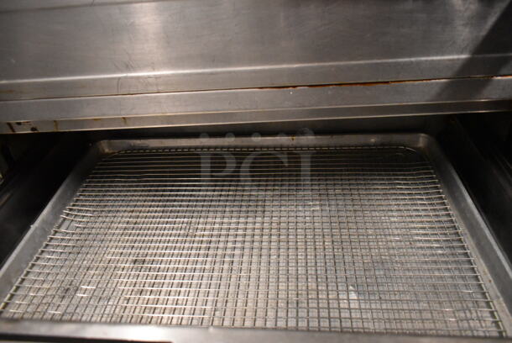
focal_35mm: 27
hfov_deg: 67.3
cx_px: 256
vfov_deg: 48.0
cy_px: 172
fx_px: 384
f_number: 3.5
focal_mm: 18
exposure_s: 1/125
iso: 6400
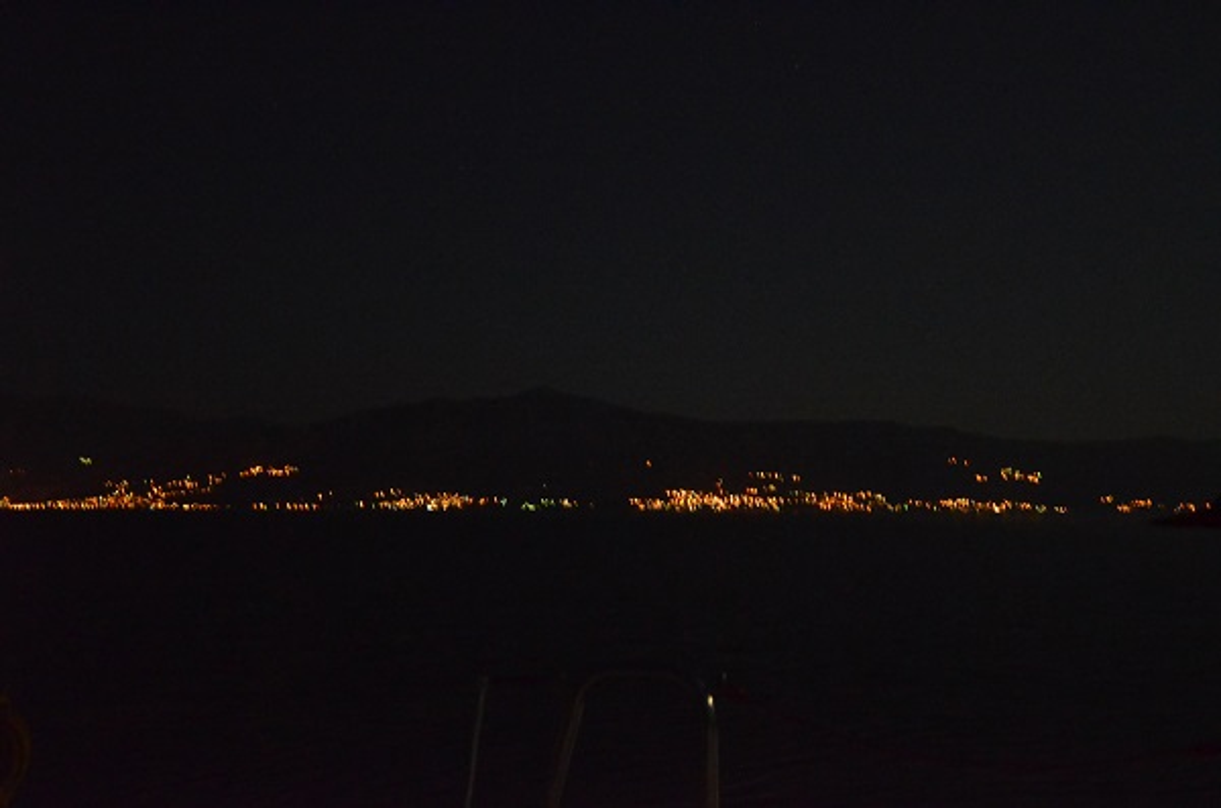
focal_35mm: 36
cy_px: 404
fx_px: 1218
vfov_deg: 36.7
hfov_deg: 53.2
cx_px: 610
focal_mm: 24
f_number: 4
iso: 6400
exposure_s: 1/6
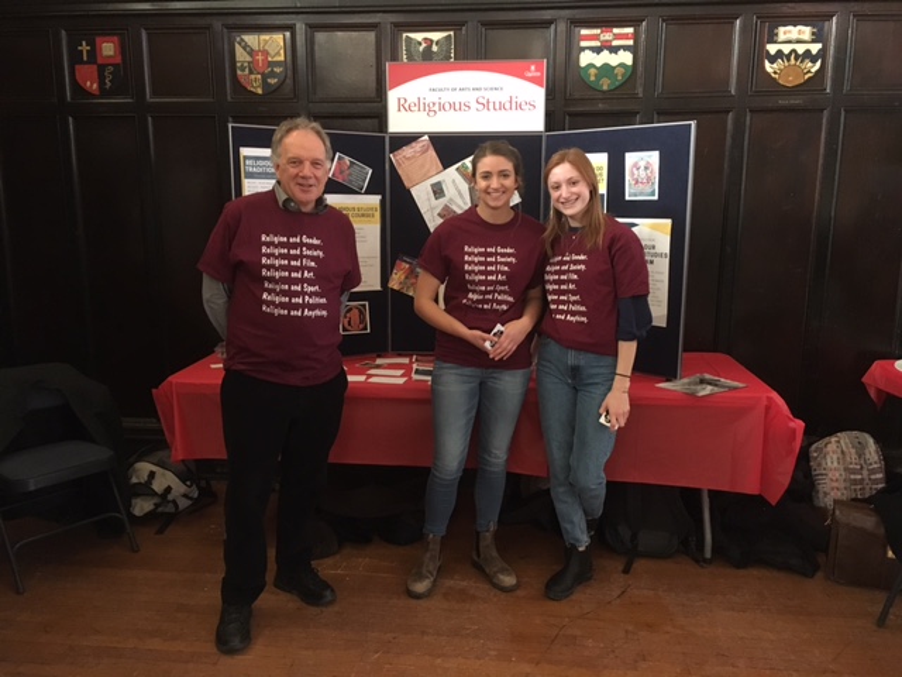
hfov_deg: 61.7
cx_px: 451
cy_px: 338
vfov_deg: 48.2
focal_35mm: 29
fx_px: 756
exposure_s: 1/15
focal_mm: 4.15
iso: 250
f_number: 2.2
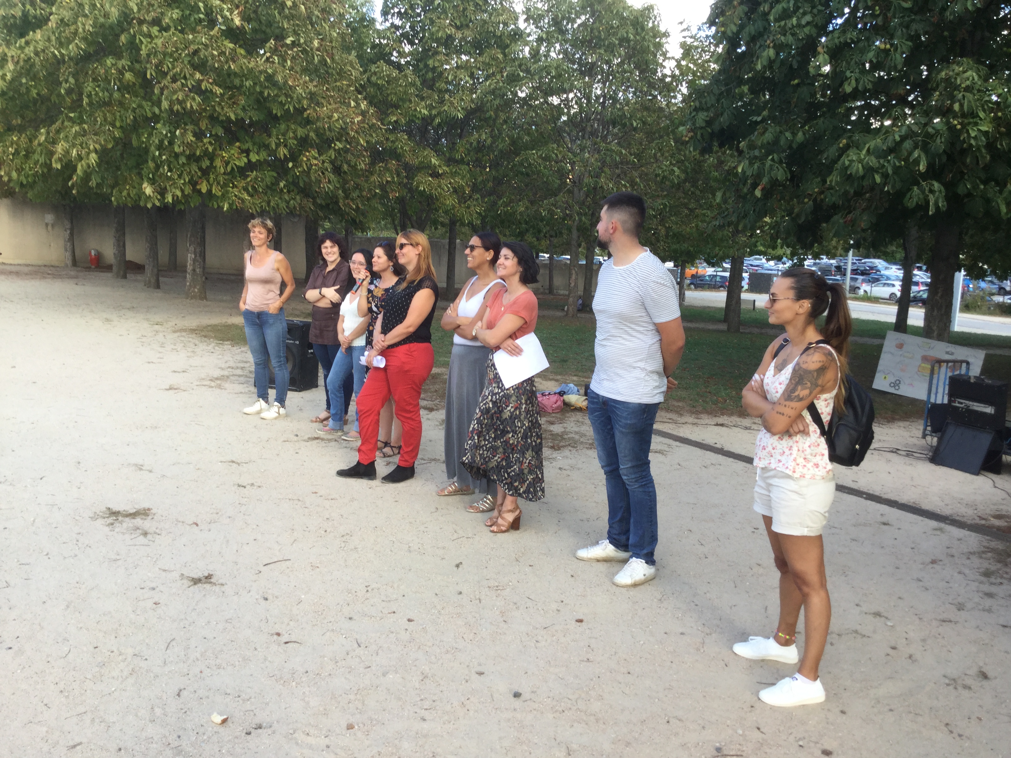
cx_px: 506
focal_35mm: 31
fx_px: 905
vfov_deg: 45.4
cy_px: 379
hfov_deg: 58.4
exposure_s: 1/120
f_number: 2.4
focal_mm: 3.3
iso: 25
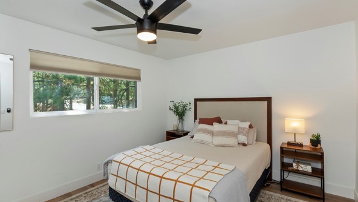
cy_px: 102
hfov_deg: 95.9
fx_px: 161
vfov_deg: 63.9
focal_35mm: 17
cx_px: 185
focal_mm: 10
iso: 400
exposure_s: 1/30
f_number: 8
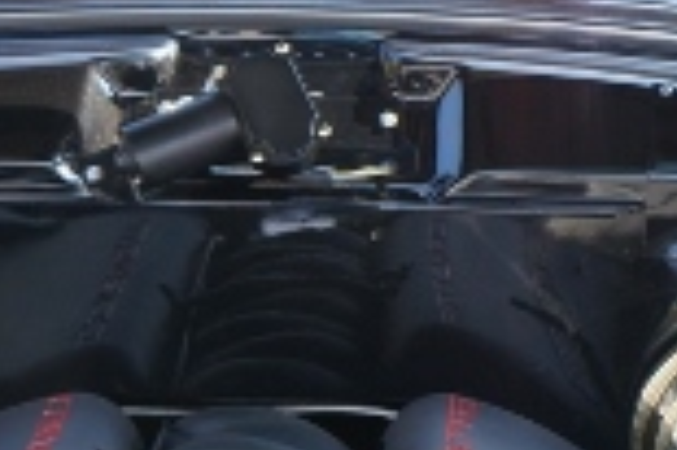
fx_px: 3608
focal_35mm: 192
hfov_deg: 10.7
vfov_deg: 7.0
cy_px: 719
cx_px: 236
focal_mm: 31
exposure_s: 1/80
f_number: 5.6
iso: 100
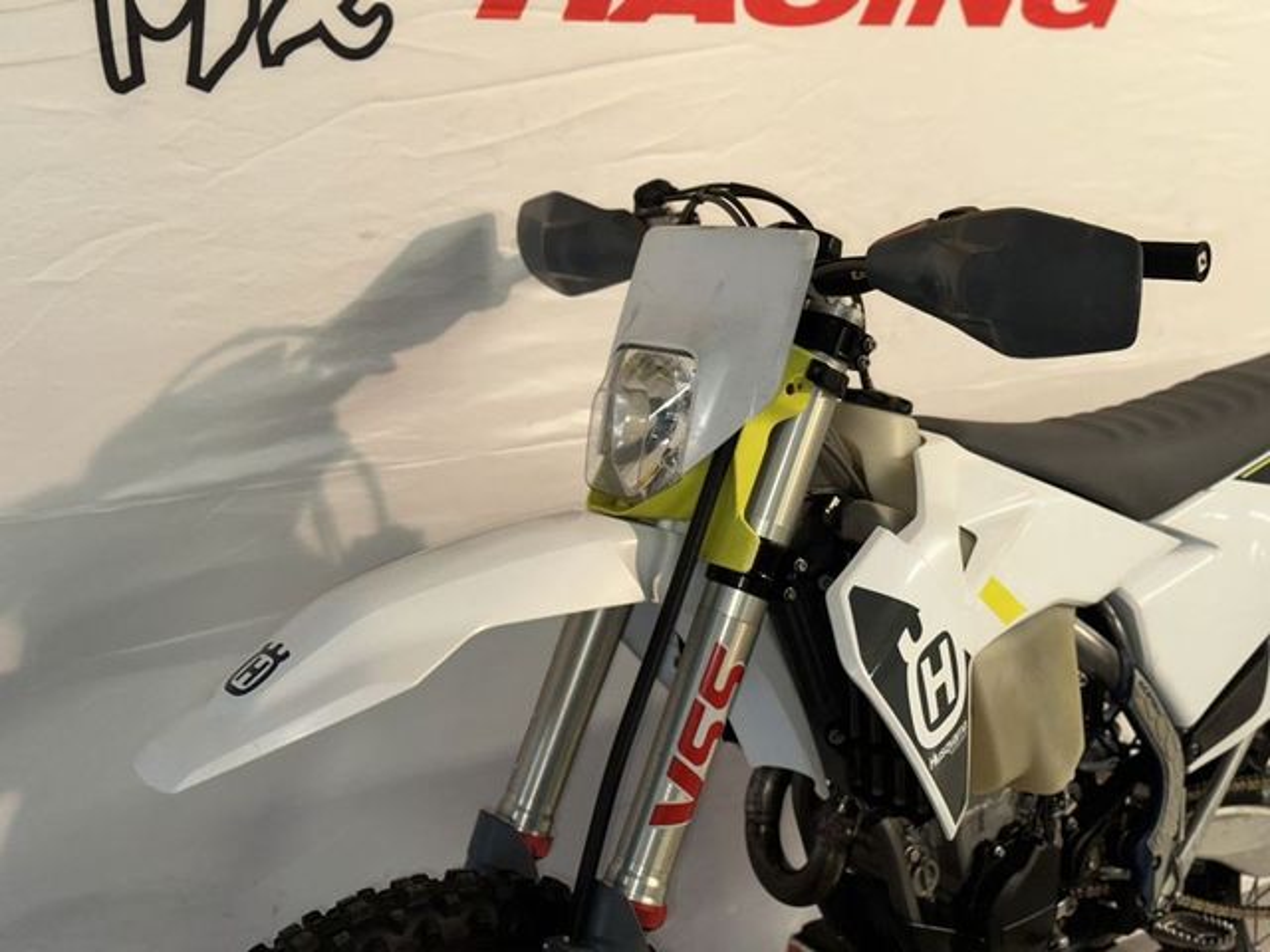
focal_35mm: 48
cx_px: 635
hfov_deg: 39.7
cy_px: 476
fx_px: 1761
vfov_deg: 30.3
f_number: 1.78
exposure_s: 1/33
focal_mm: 6.86
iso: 64
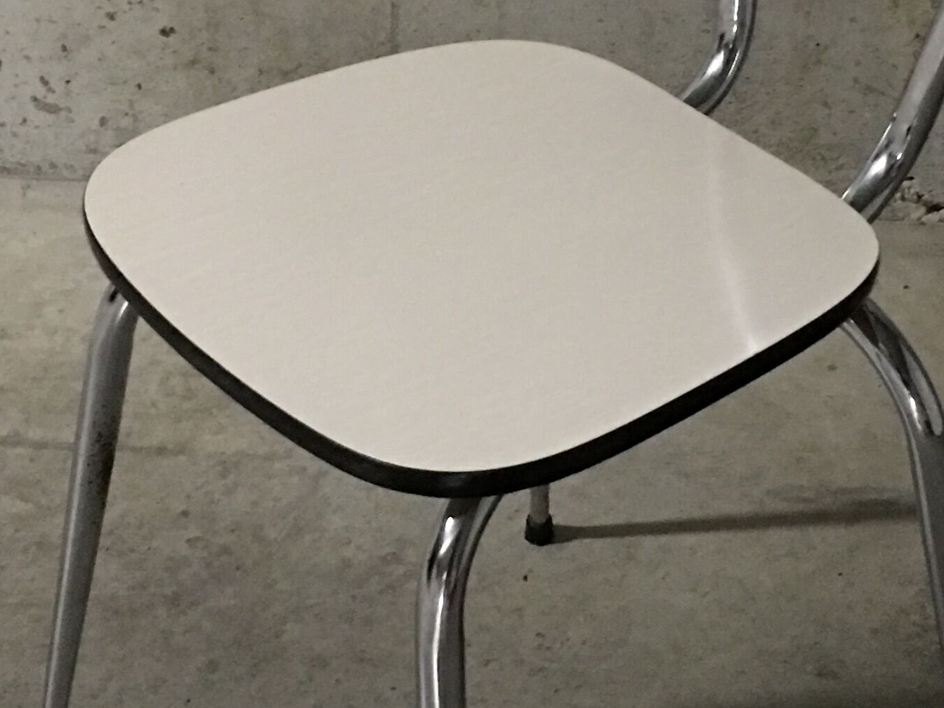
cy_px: 293
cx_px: 662
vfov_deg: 17.0
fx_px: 2373
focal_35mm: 87
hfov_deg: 22.4
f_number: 2.2
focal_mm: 4.15
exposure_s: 1/8
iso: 200
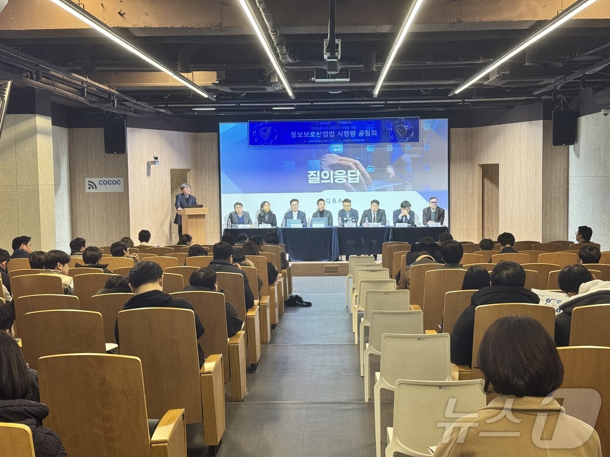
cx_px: 305
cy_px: 228
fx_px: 846
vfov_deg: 30.3
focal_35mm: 48
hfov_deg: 39.7
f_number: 1.78
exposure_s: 1/49
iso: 250
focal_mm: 6.76
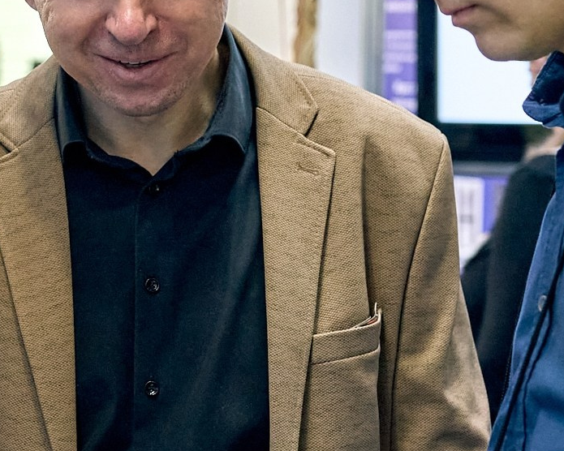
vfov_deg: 9.5
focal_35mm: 162
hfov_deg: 11.8
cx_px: 44
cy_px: 270
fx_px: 2706
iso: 800
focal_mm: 46.9
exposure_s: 1/200
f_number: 3.5
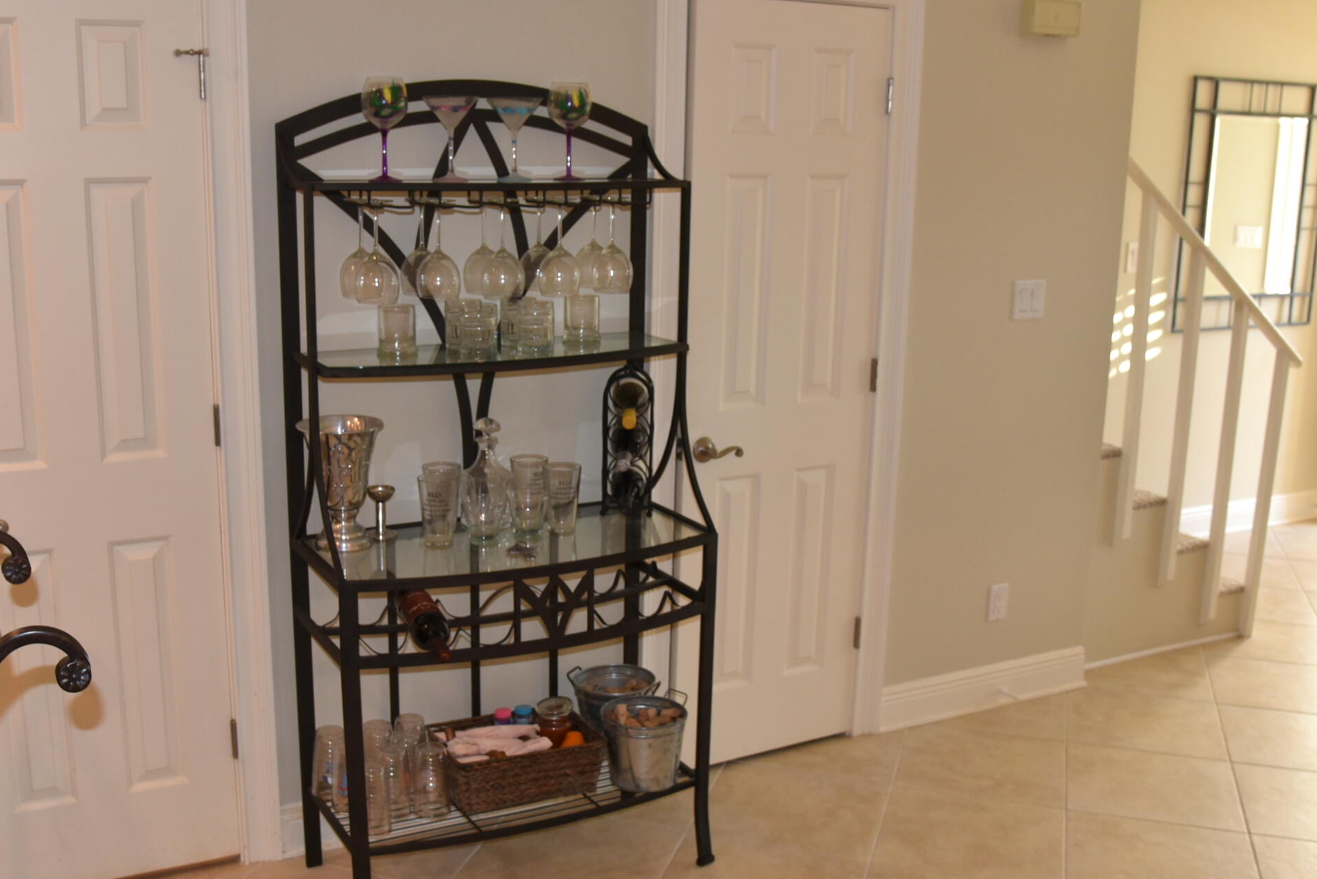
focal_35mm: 38
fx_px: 1390
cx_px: 583
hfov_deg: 50.6
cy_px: 480
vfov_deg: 35.0
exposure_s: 1/100
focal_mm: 24
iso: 800
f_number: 5
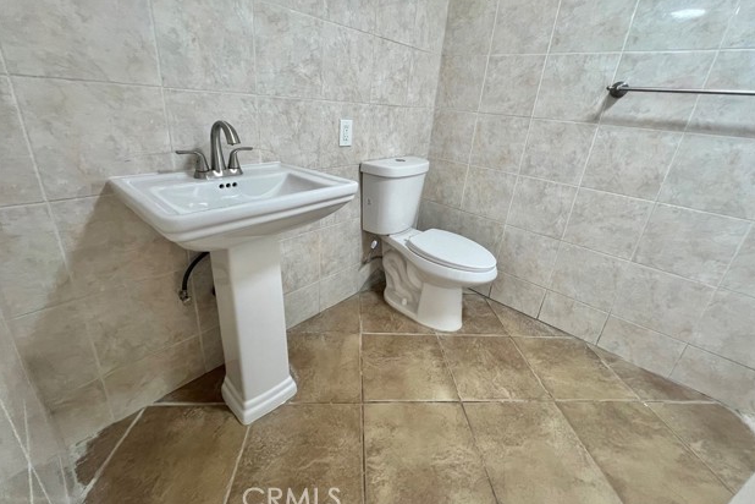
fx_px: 294
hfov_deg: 104.3
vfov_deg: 80.9
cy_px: 223
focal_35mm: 14
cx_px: 379
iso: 160
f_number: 1.8
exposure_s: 1/120
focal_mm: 1.57
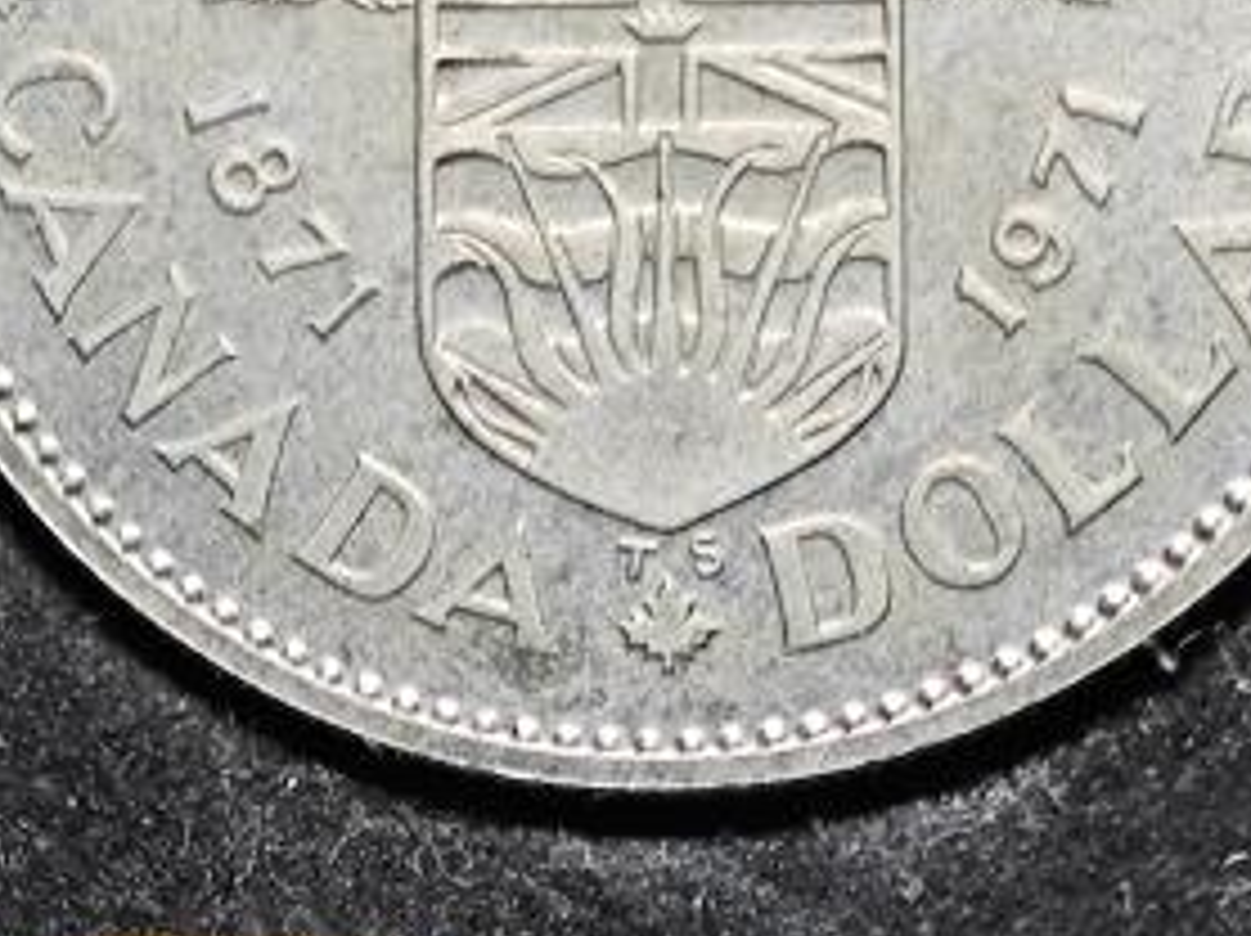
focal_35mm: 247
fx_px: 8919
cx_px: 585
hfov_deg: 8.0
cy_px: 1400
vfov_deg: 5.9
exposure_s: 1/100
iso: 80
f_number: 1.6
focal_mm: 5.84
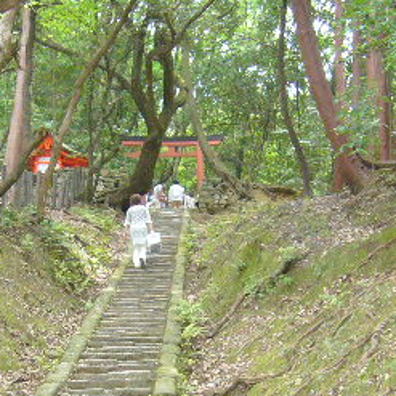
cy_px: 279
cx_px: 136
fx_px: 1035
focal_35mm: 80
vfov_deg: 21.5
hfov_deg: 21.6
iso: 320
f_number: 2.8
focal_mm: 5.8
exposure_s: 1/60
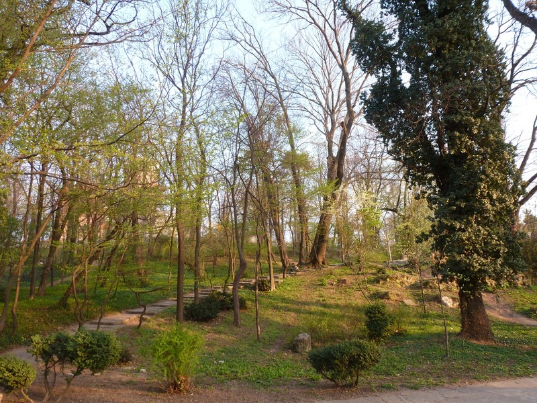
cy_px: 202
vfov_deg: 56.8
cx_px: 268
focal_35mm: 24
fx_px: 372
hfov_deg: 71.6
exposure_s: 1/80
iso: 100
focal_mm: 4.3
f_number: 3.3
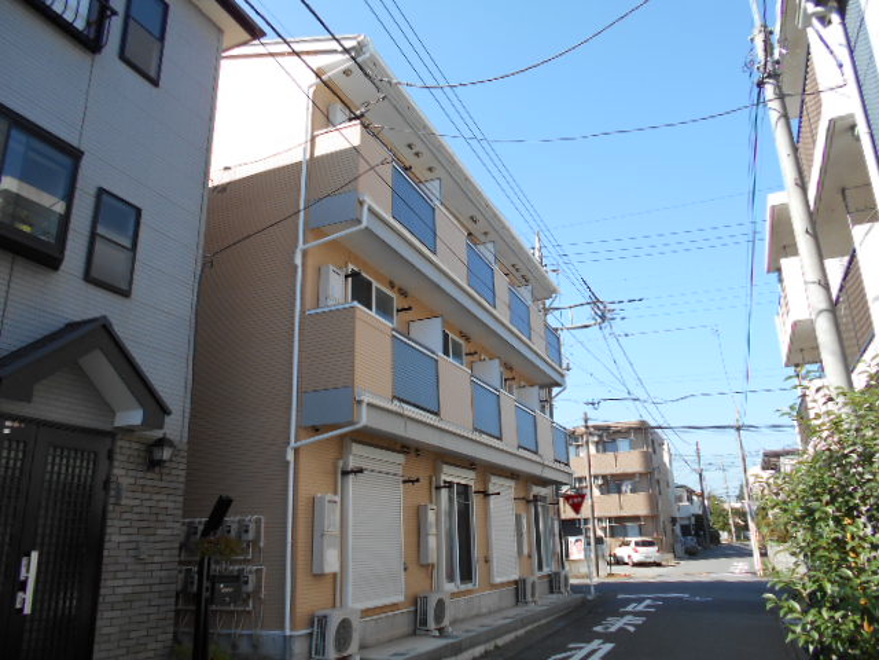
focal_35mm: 26
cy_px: 330
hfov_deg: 67.3
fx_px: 660
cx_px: 440
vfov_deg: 53.1
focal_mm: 4.6
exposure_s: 1/500
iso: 80
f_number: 3.2
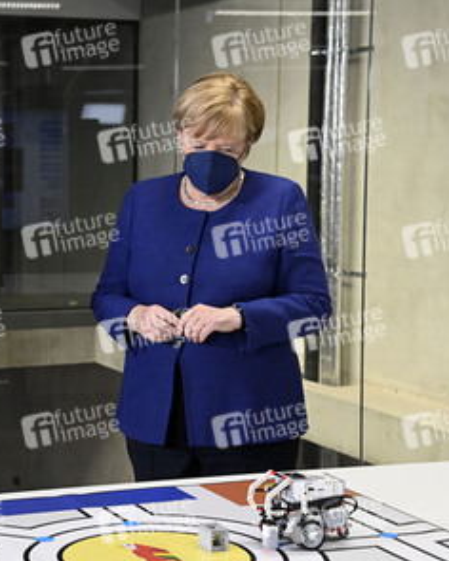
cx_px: 96
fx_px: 1478
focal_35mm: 89
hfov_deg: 17.1
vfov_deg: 21.5
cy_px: 283
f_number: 6.3
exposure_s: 1/400
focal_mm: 62
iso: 4000
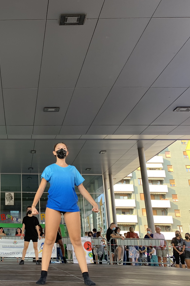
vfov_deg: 49.5
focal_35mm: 39
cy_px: 145
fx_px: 309
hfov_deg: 32.1
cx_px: 9
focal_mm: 4.25
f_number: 1.8
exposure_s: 1/122
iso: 32
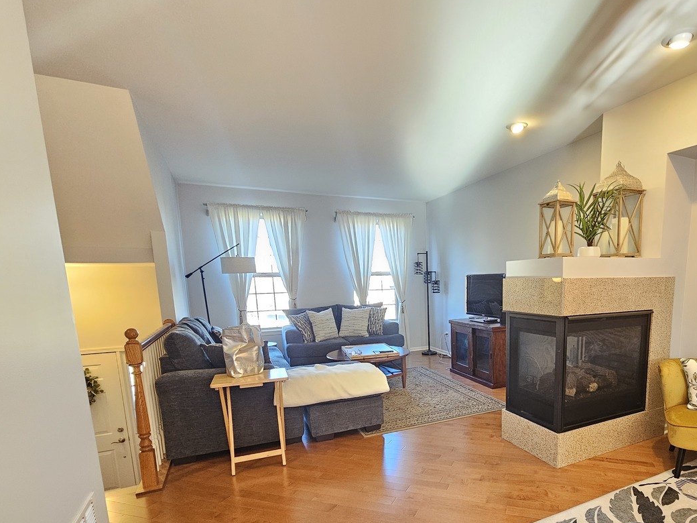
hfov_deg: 85.5
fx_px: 362
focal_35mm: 18
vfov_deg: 69.8
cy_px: 343
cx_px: 448
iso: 400
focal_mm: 2.2
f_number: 2.2
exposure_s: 1/60
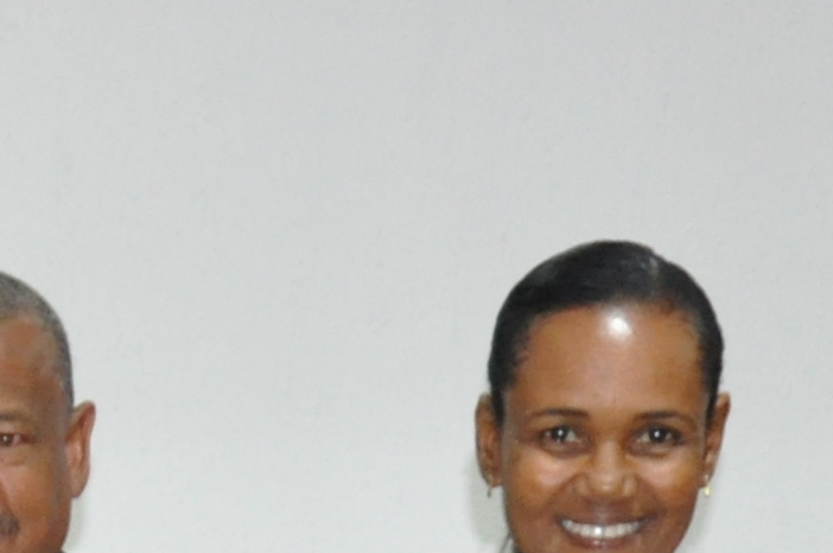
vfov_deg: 5.7
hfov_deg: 8.6
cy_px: 1359
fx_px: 5293
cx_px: -701
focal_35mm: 229
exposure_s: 1/60
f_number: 4.5
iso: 1250
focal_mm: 25
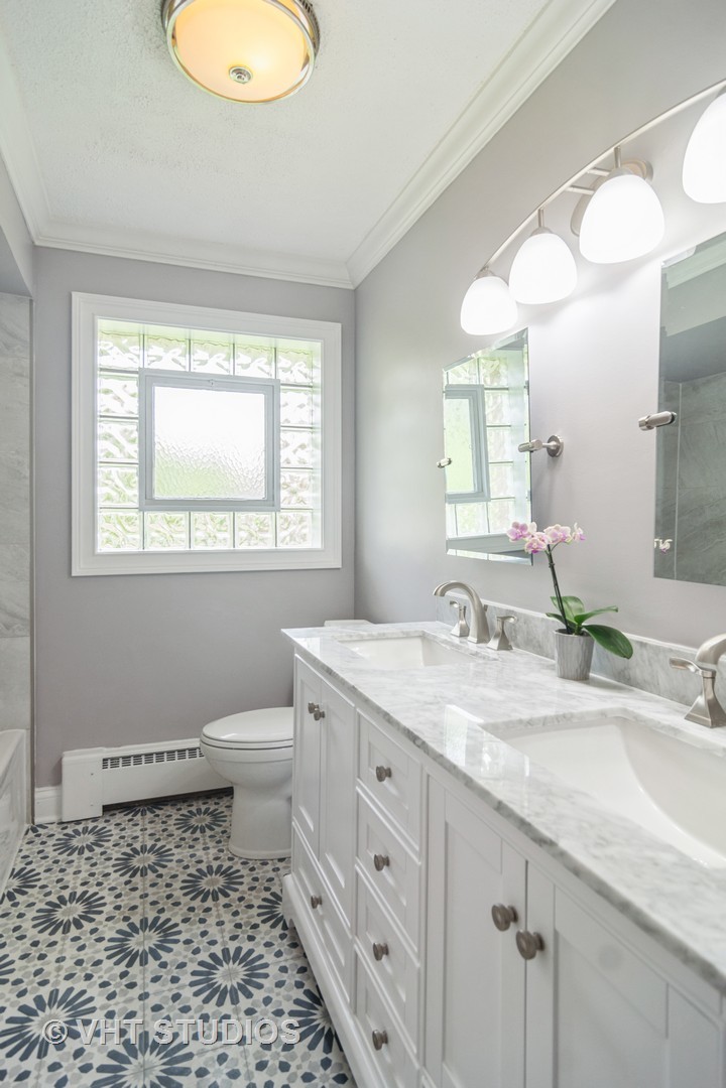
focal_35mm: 18
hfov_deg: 67.4
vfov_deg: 90.0
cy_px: 544
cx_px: 363
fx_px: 544
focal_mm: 12
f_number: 8
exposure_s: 1/50
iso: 200
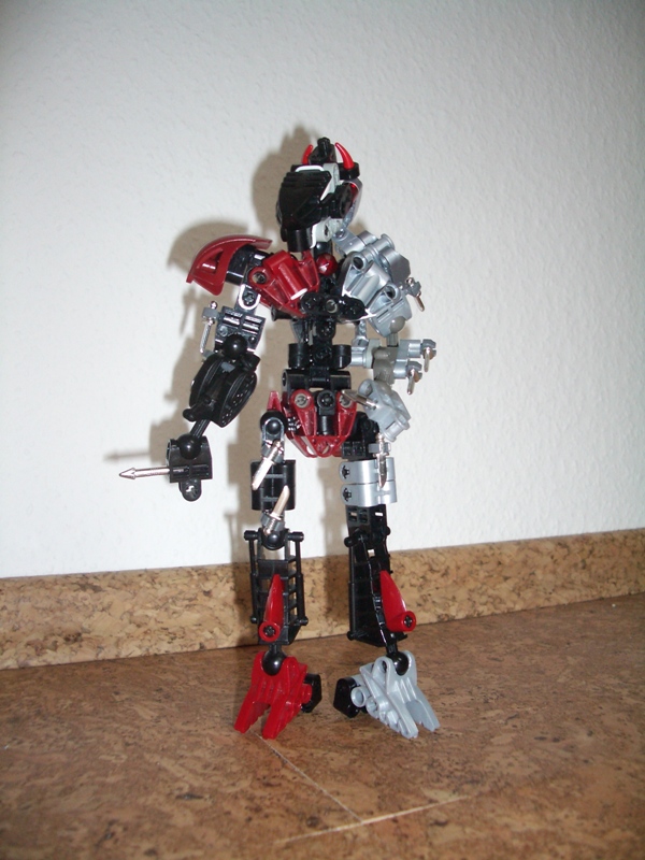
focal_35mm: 35
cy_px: 430
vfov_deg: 52.6
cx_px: 322
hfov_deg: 40.7
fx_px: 870
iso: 200
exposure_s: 1/60
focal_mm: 5.8
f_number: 2.6
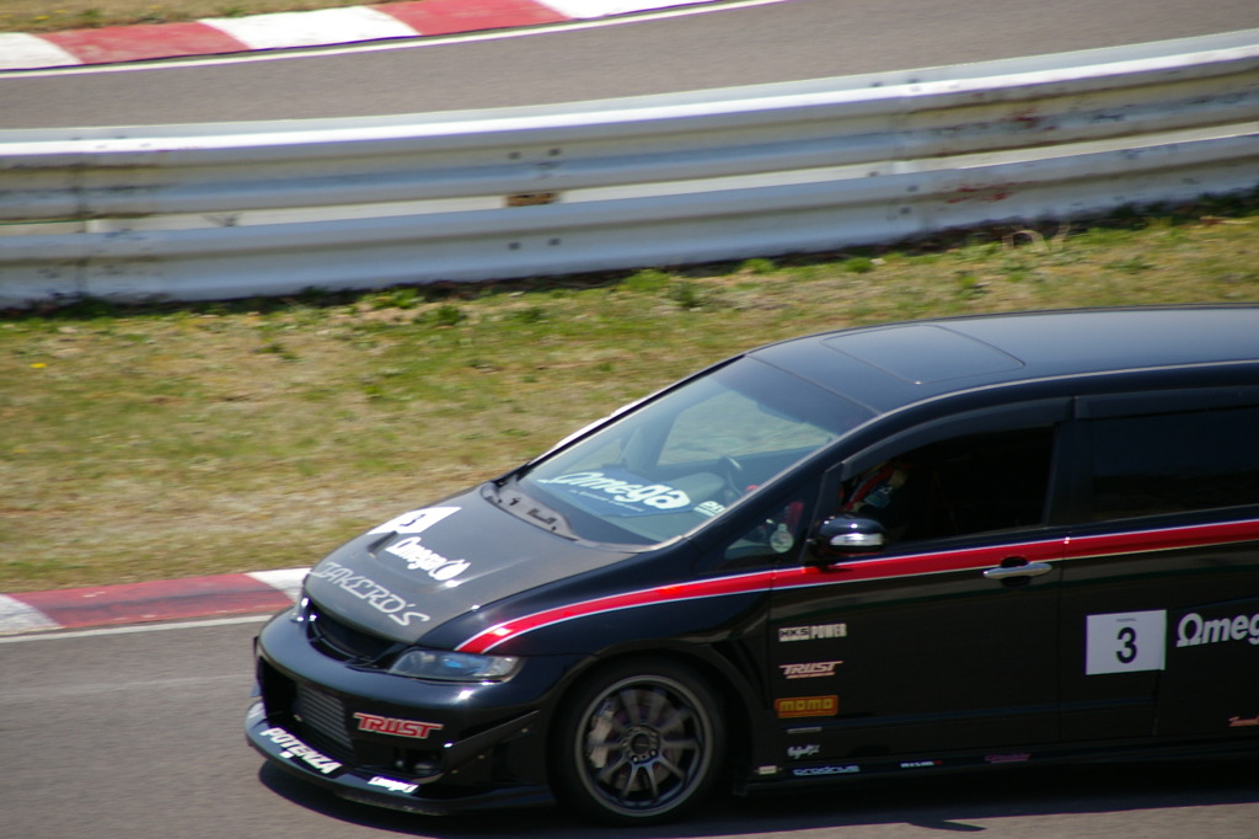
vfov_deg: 3.7
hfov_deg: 5.5
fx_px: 13110
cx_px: 630
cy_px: 420
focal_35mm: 375
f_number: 8
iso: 200
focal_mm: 250
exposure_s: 1/500
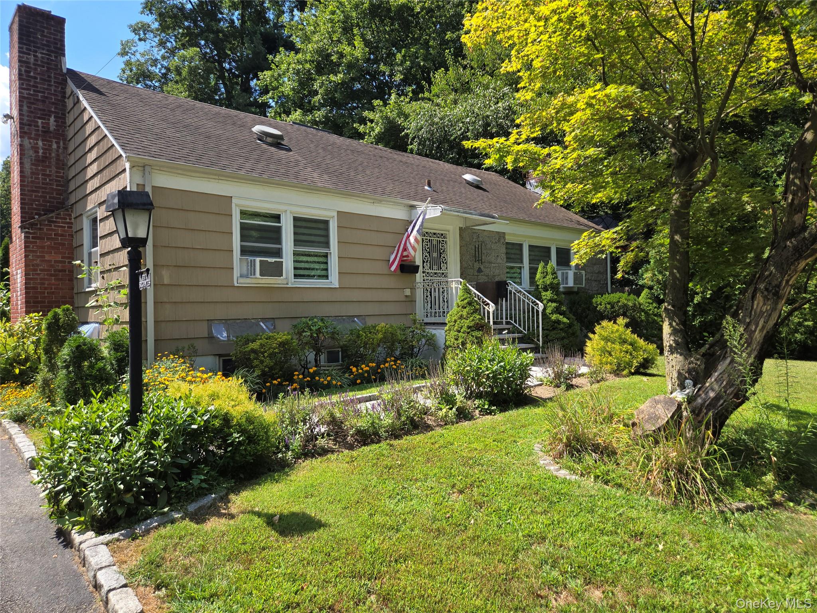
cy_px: 306
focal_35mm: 23
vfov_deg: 58.9
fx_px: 543
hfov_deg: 73.9
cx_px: 408
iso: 25
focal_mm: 5.4
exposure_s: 1/876
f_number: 1.8
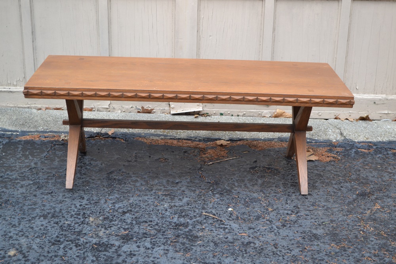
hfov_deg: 33.4
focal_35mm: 60
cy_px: 132
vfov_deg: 22.6
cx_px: 198
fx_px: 660
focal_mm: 40
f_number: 5.3
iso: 800
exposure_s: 1/60
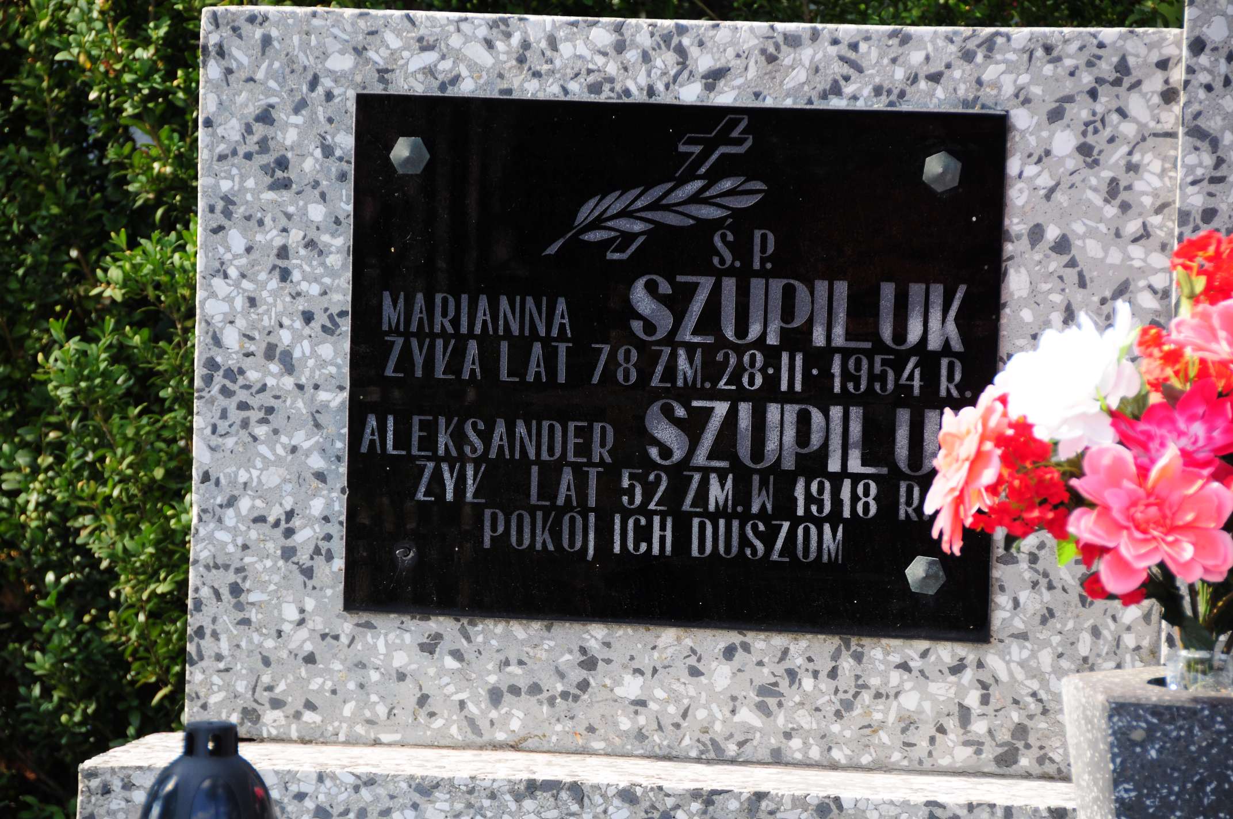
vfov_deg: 6.8
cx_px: 616
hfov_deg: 10.2
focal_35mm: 202
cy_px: 410
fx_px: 6927
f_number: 5.6
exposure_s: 1/250
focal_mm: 135
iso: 250
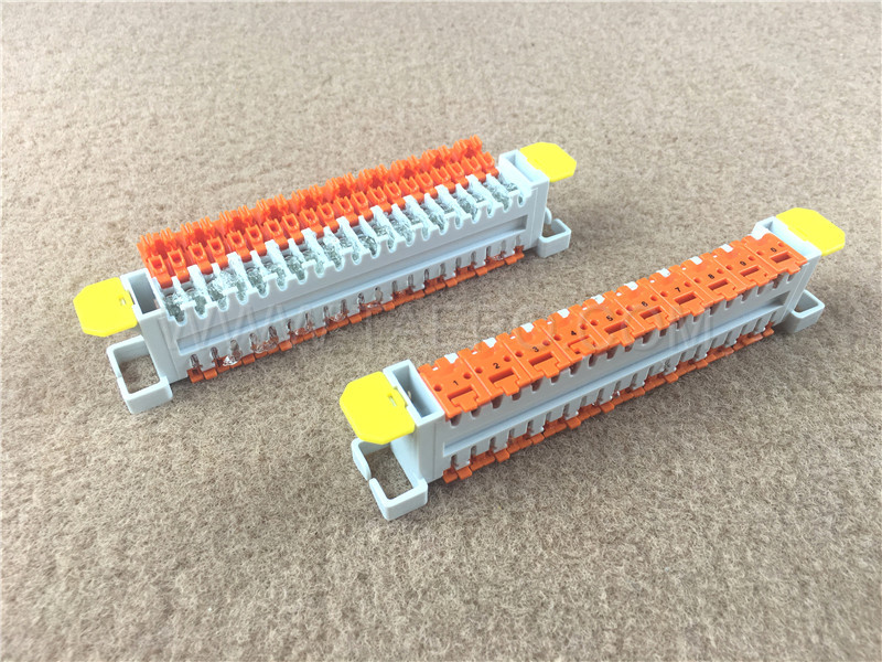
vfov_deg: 48.2
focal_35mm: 29
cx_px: 441
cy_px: 331
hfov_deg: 61.7
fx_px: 739
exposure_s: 1/50
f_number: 2.2
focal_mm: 4.15
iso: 32
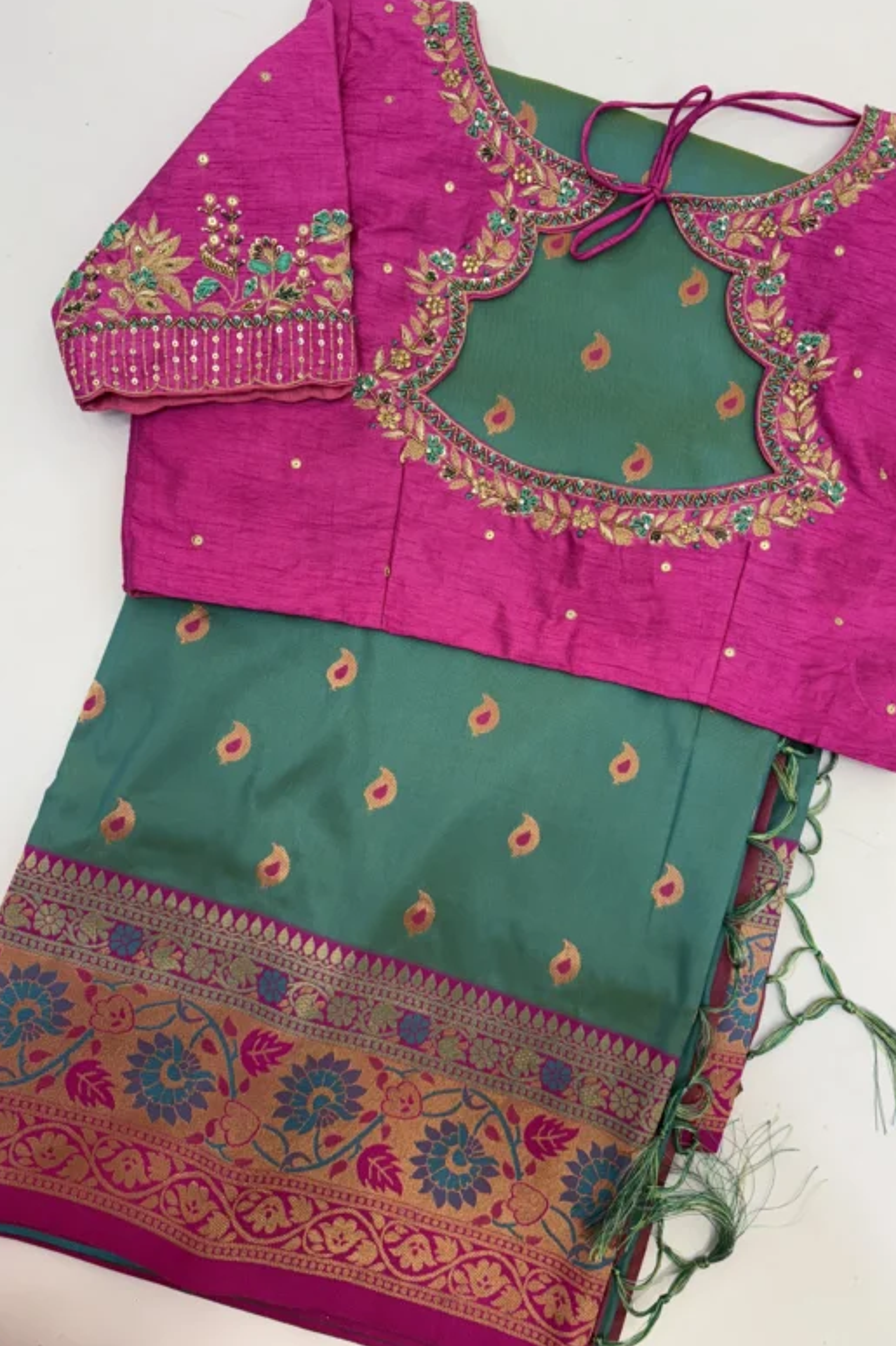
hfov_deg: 46.3
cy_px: 663
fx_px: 1046
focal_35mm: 28
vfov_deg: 65.5
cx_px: 494
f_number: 1.6
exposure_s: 1/100
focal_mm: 6
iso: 50
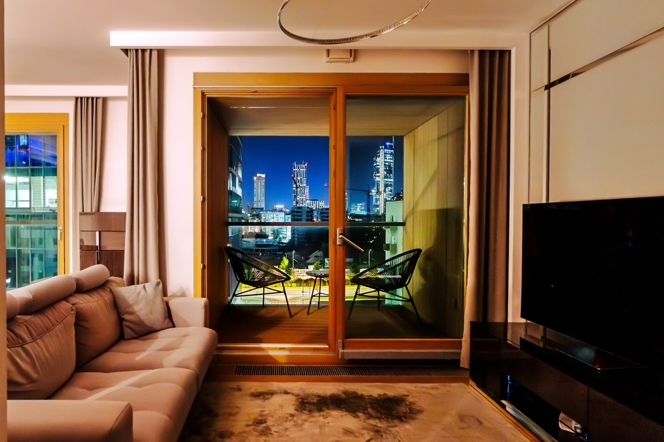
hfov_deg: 75.5
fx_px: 424
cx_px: 275
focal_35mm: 23
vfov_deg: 55.1
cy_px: 231
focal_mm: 10
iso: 6400
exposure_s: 1/13
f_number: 4
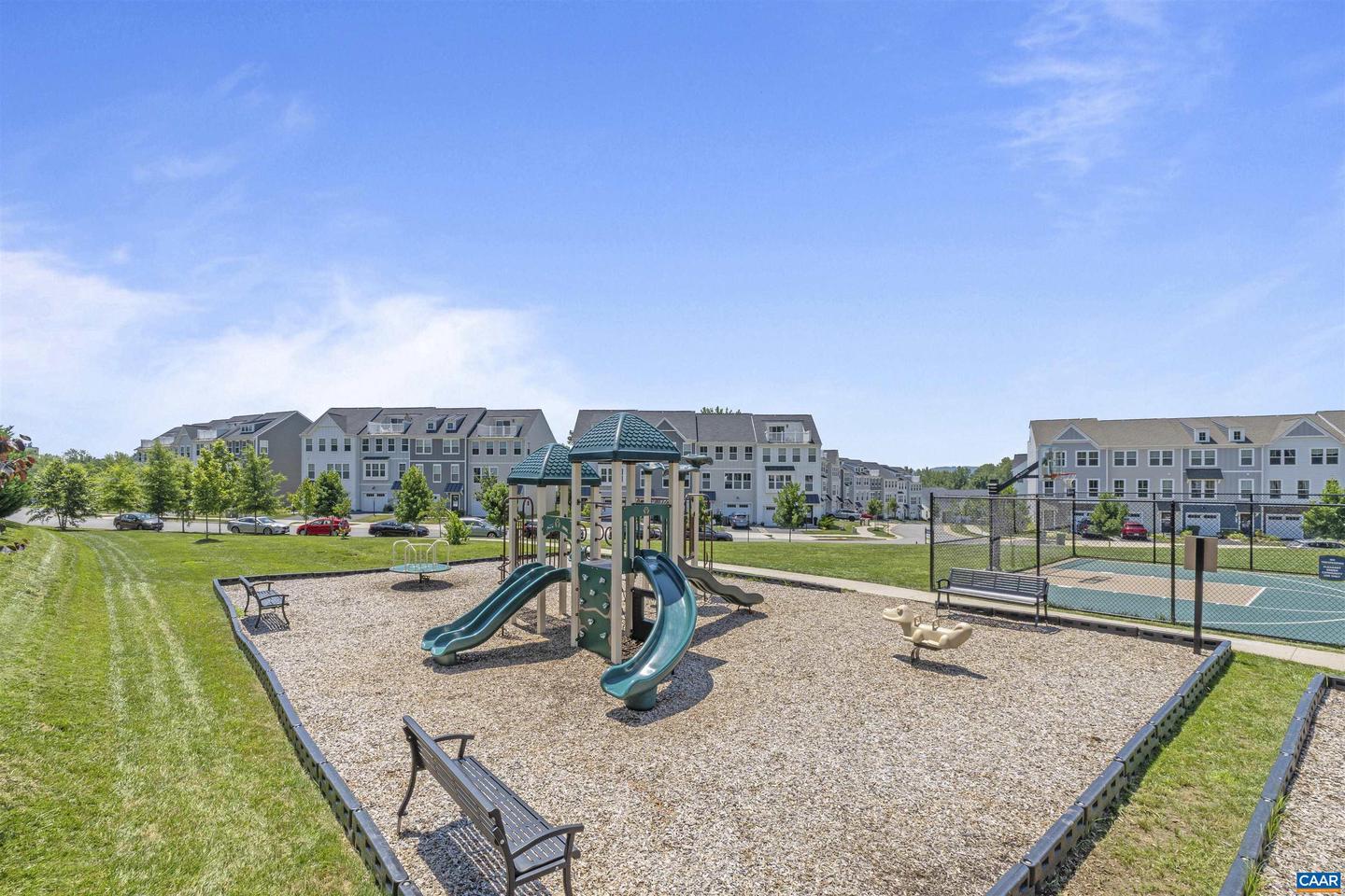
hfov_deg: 100.4
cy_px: 448
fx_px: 560
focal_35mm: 15
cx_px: 672
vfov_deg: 77.3
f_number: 10
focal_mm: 10
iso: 100
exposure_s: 1/200
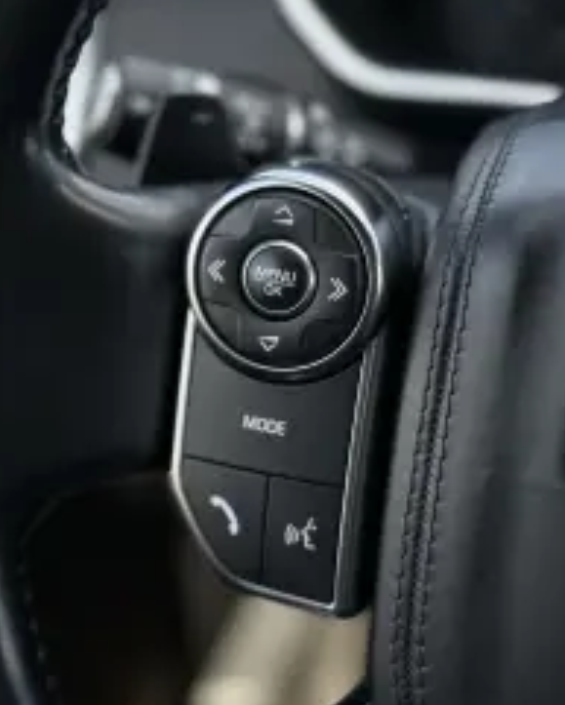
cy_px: 345
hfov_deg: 21.9
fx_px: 1462
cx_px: 261
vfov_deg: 27.1
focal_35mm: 70
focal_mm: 6.76
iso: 64
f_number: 1.78
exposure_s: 1/368
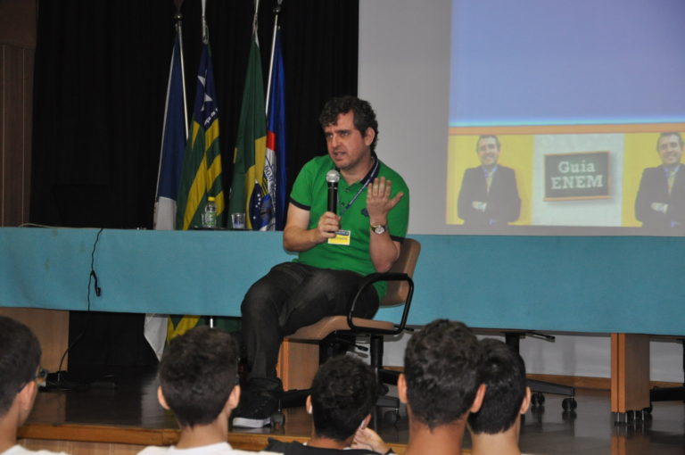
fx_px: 1995
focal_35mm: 105
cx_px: 342
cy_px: 228
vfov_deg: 13.0
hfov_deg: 19.5
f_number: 5.3
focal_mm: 70
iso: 1600
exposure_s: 1/60
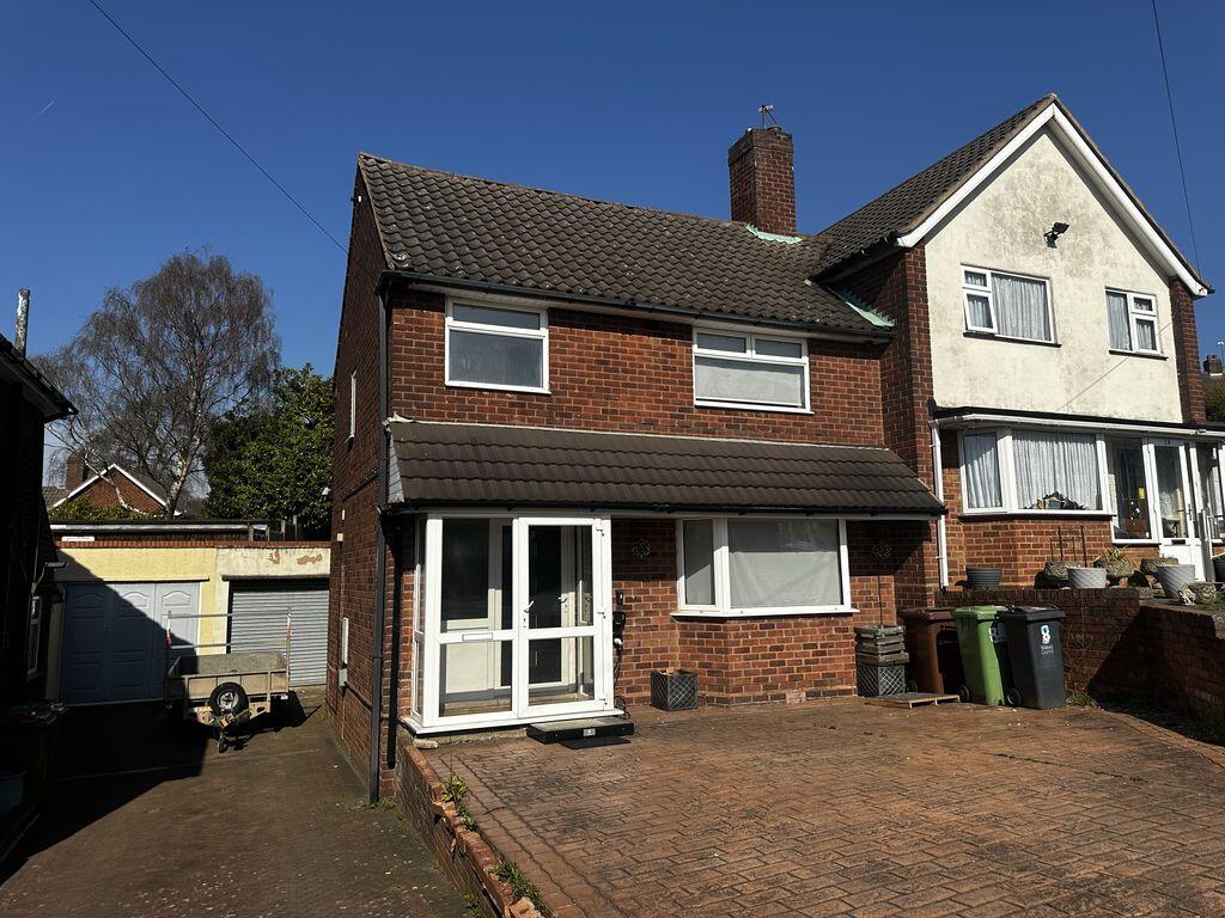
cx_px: 612
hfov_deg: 71.6
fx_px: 849
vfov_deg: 56.8
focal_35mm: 24
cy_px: 459
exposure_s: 1/6623
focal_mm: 6.86
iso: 80
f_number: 1.78
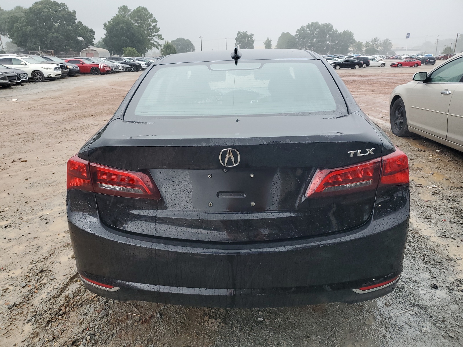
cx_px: 232
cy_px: 174
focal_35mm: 26
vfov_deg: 53.1
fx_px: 348
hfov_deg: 67.3
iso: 67
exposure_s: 1/120
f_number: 1.5
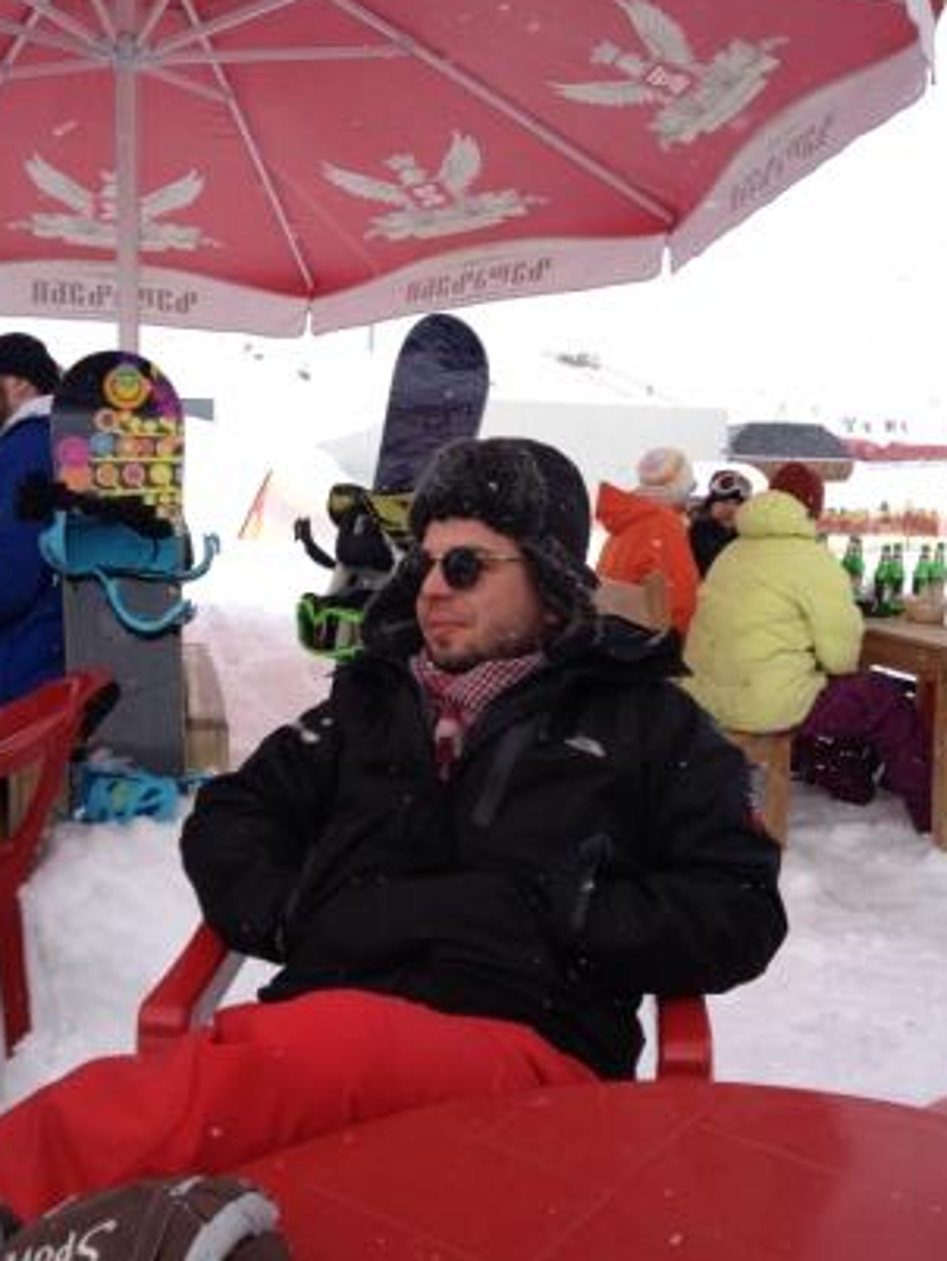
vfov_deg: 47.8
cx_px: 489
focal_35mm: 39
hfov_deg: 36.9
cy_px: 662
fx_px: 1421
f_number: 2.4
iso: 50
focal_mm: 4.28
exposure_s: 1/1972
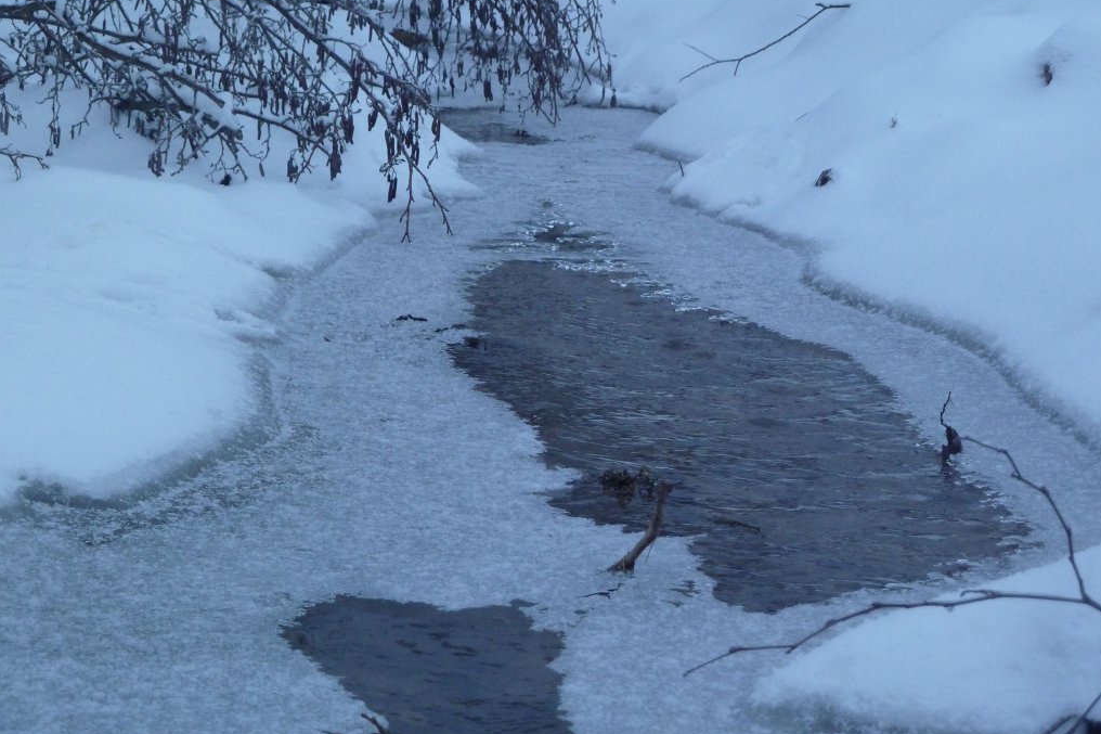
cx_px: 554
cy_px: 339
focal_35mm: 109
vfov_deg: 12.6
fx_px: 3333
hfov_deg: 18.8
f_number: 4.3
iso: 400
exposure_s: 1/200
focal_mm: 17
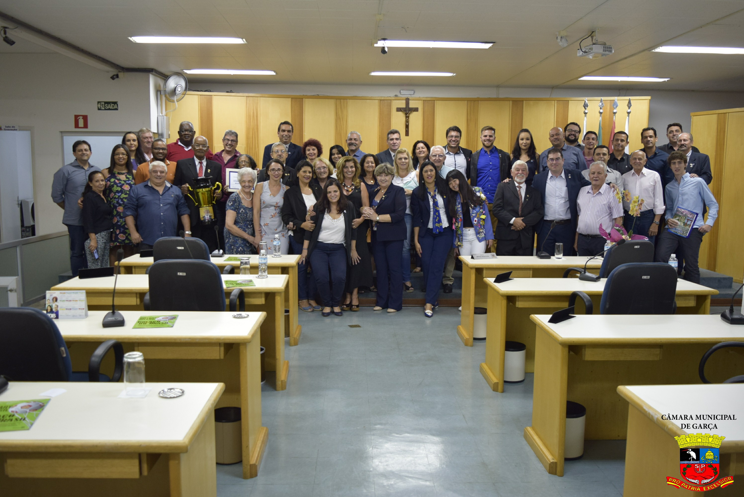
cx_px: 372
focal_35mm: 32
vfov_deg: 41.8
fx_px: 651
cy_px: 248
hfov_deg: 59.5
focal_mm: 21
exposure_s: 1/100
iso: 800
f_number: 4
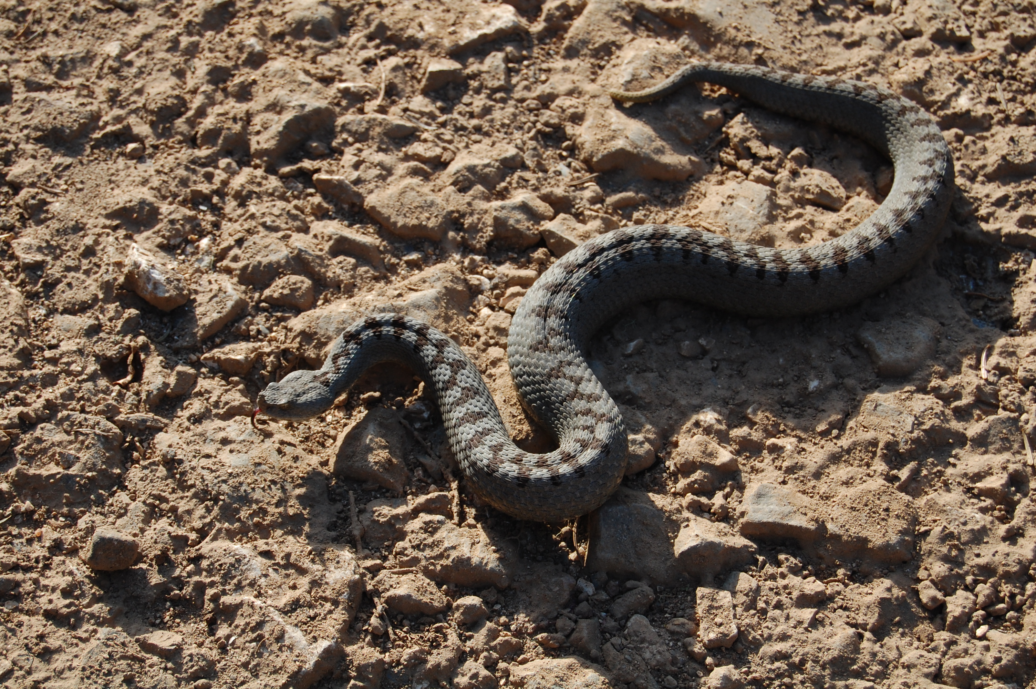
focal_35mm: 82
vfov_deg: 16.5
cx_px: 518
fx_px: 2372
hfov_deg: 24.6
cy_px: 344
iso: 200
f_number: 7.1
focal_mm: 55
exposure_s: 1/200
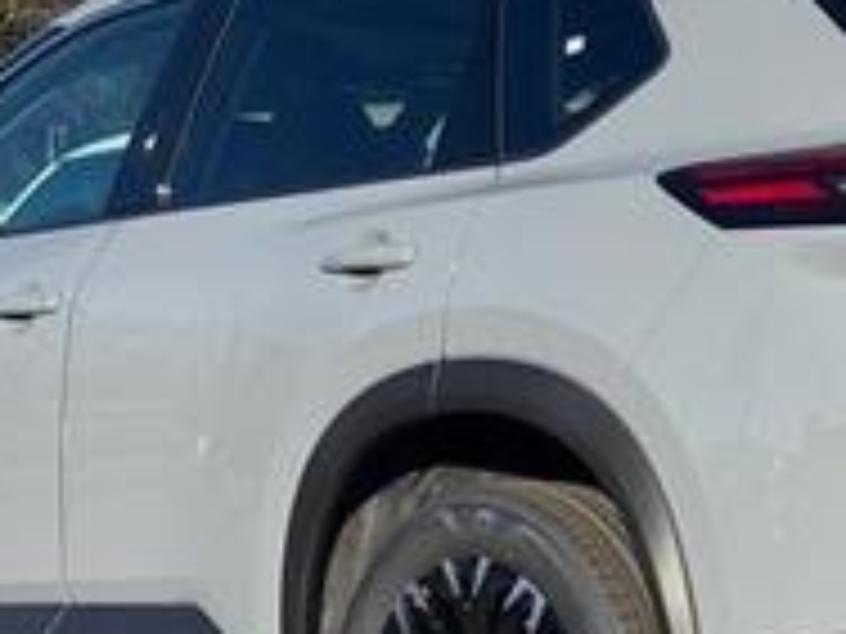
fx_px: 3153
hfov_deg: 15.2
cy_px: 315
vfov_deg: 11.5
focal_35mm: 129
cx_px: 612
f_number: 1.78
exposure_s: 1/4310
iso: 64
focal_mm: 6.76
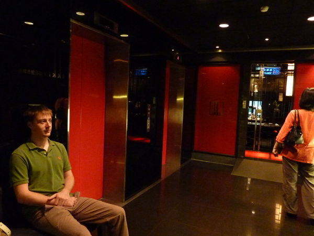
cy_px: 118
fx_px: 227
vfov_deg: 54.9
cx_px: 157
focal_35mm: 25
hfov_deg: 69.4
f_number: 3.3
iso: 800
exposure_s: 1/8
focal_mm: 4.1
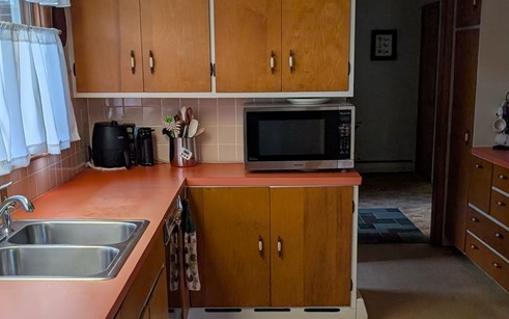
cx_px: 268
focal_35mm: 53
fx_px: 735
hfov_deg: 38.2
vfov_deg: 24.0
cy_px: 267
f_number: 1.68
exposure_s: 1/240
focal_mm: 6.9
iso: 143
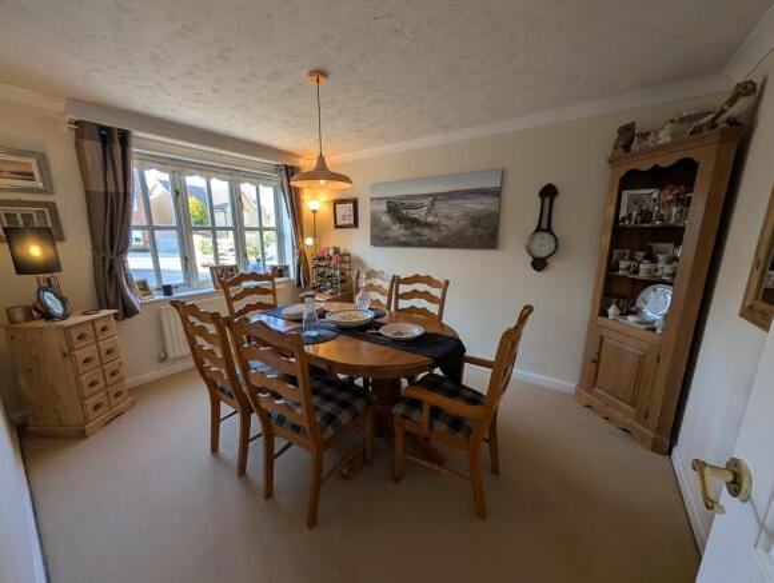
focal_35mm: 12
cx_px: 387
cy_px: 292
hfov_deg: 110.4
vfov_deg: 94.7
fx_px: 269
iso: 69
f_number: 1.7
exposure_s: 1/112
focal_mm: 2.02
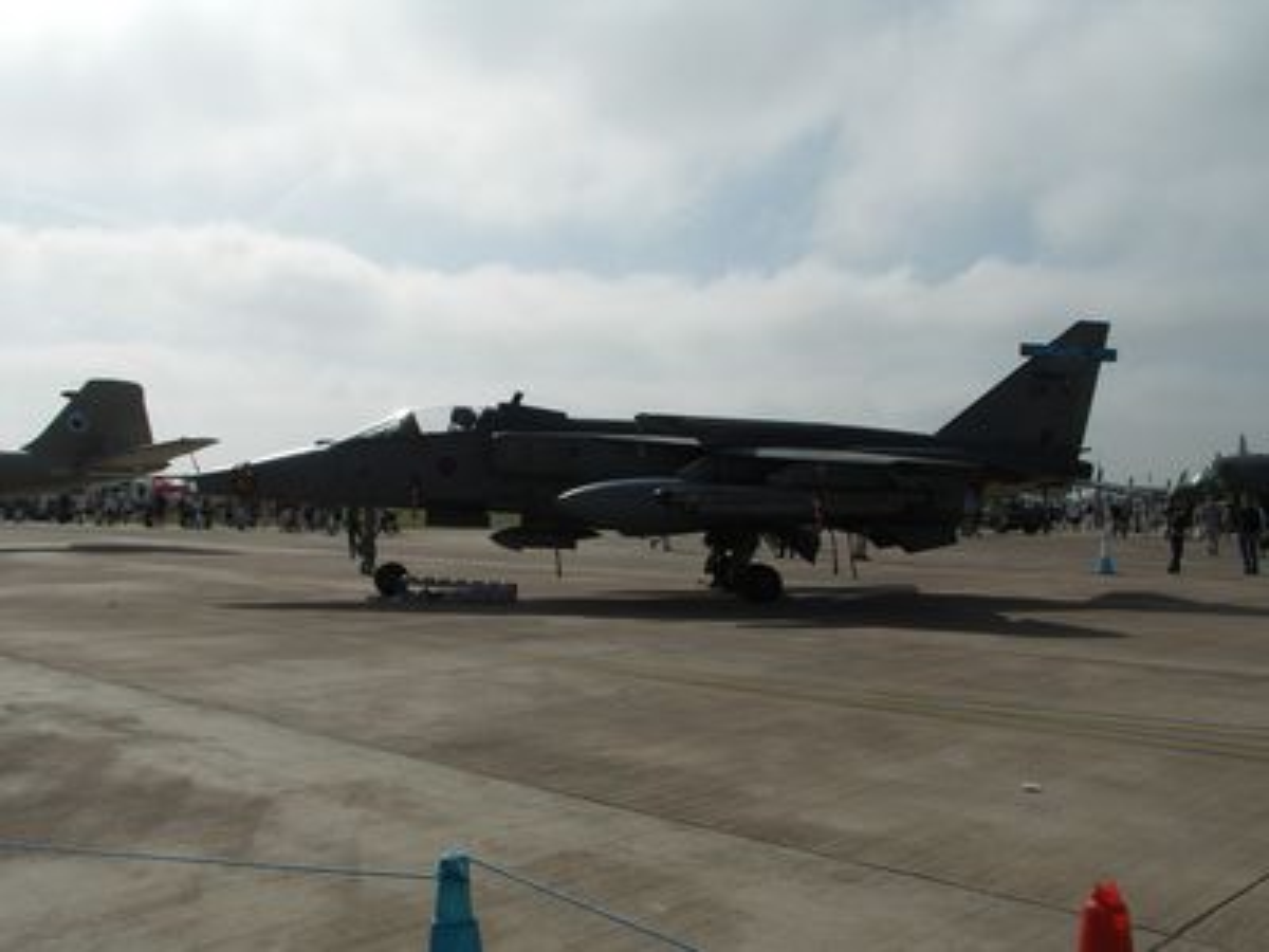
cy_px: 476
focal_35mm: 34
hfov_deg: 54.0
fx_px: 1246
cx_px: 634
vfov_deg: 41.8
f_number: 8
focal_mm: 8.8
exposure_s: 1/400
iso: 50
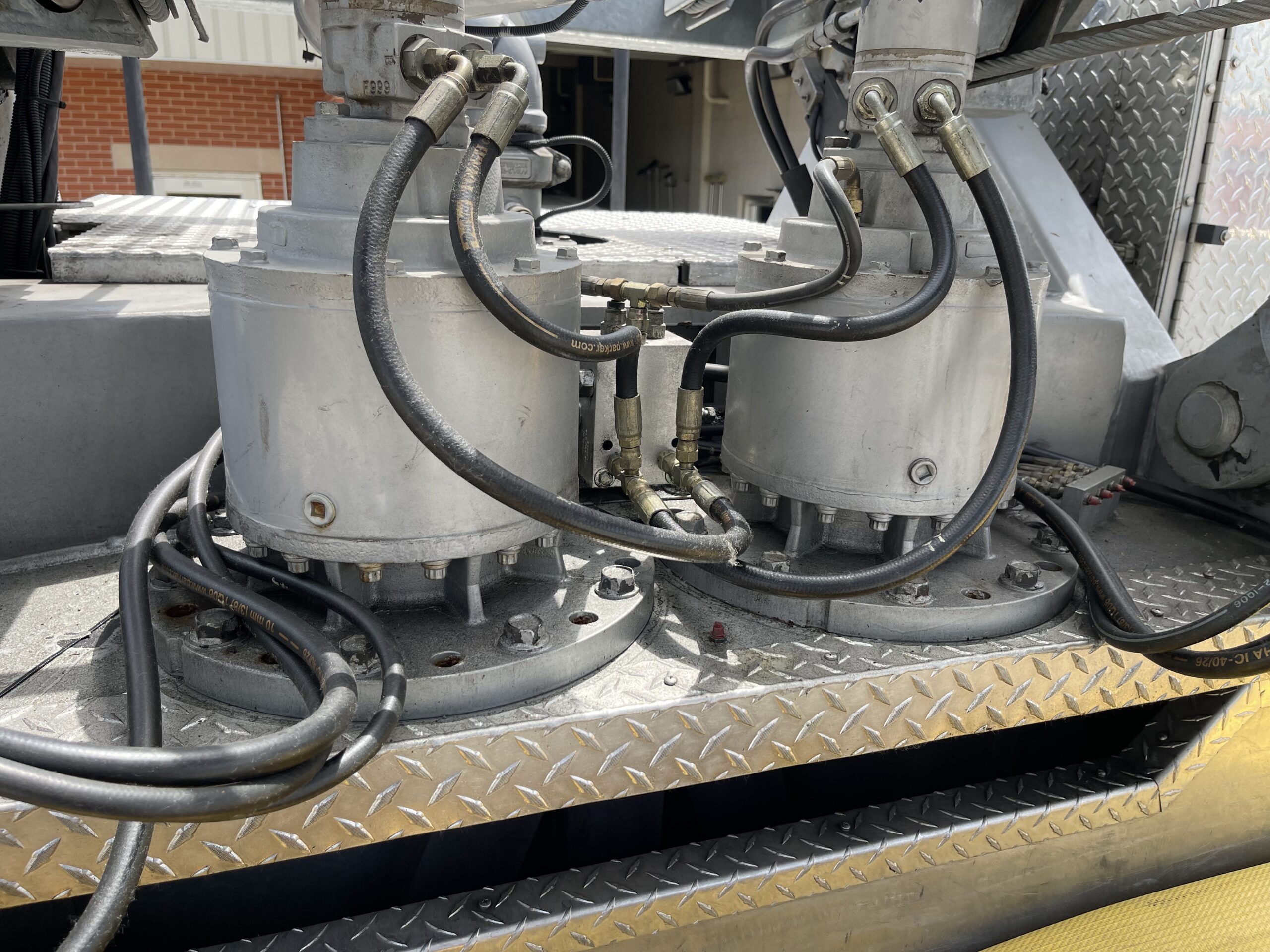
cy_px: 476
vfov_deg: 53.1
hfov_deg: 67.3
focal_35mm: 26
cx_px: 635
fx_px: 954
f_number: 1.6
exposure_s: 1/945
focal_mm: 5.1
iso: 32
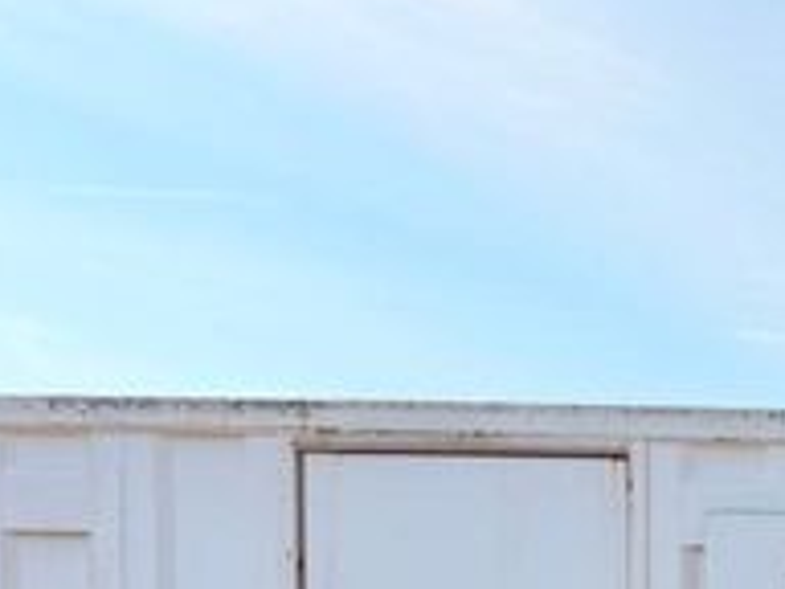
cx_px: 1178
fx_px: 1701
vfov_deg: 17.7
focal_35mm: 75
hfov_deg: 21.7
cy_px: 871
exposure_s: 1/2611
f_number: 1.78
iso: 100
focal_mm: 6.76
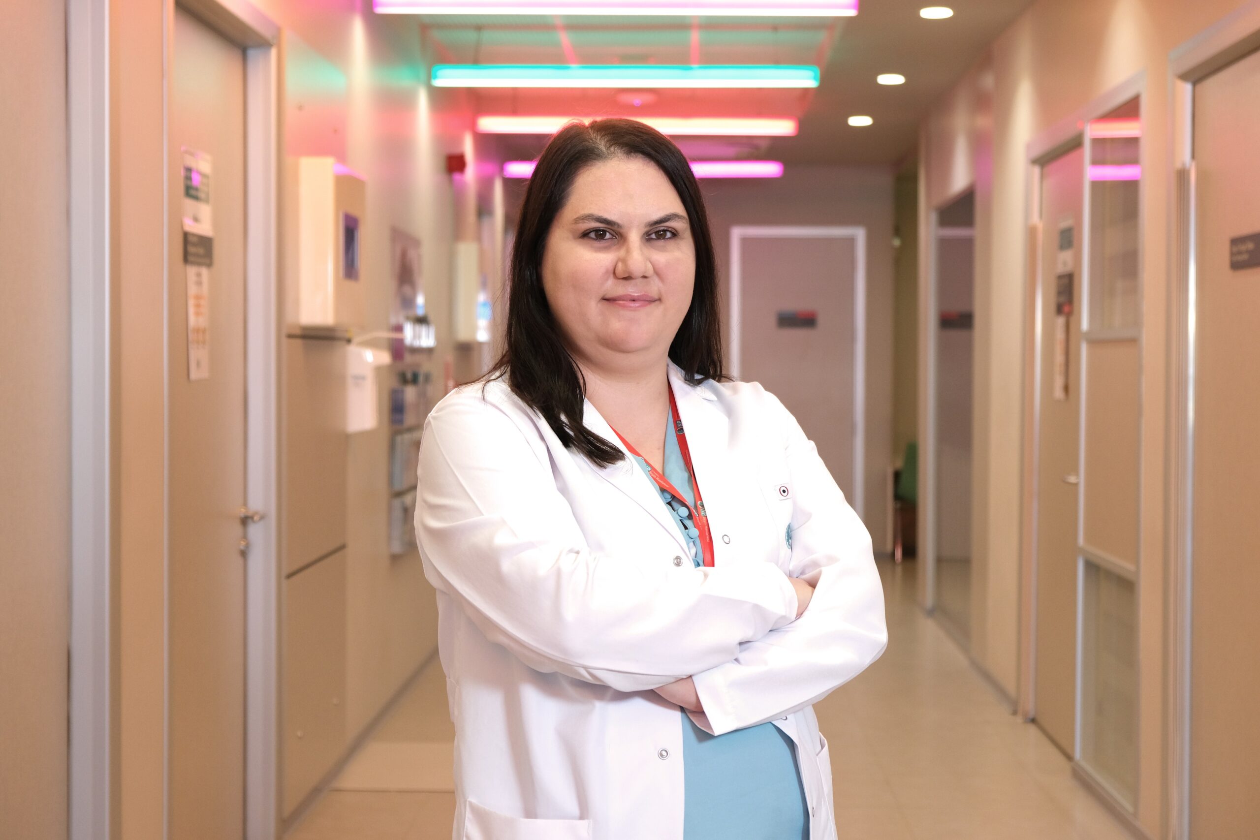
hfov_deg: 35.6
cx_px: 630
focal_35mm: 56
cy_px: 420
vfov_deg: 24.2
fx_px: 1960
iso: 800
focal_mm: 37.4
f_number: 3.6
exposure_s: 1/60
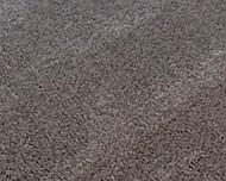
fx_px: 769
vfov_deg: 11.2
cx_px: 114
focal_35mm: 115
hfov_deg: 16.7
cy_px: -257
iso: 64
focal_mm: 2.22
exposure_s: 1/120
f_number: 2.2
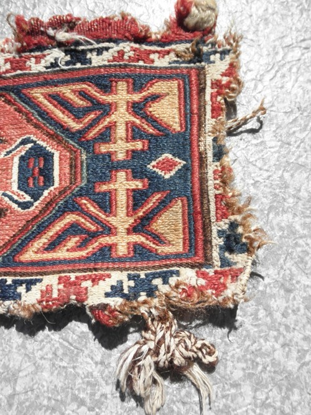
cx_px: 156
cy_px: 208
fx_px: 336
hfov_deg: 49.7
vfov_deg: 63.5
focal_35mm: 28
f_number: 8.5
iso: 64
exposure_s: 1/125
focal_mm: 5
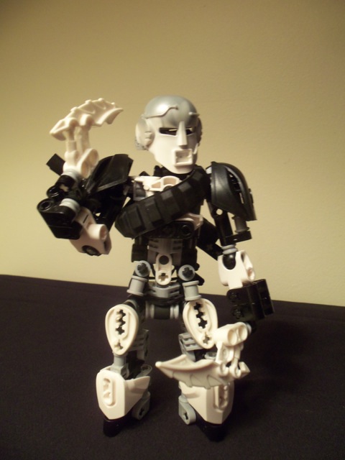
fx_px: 385
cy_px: 230
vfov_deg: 61.7
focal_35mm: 29
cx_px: 172
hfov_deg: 48.2
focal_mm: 5.2
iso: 160
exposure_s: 1/30
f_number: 3.4
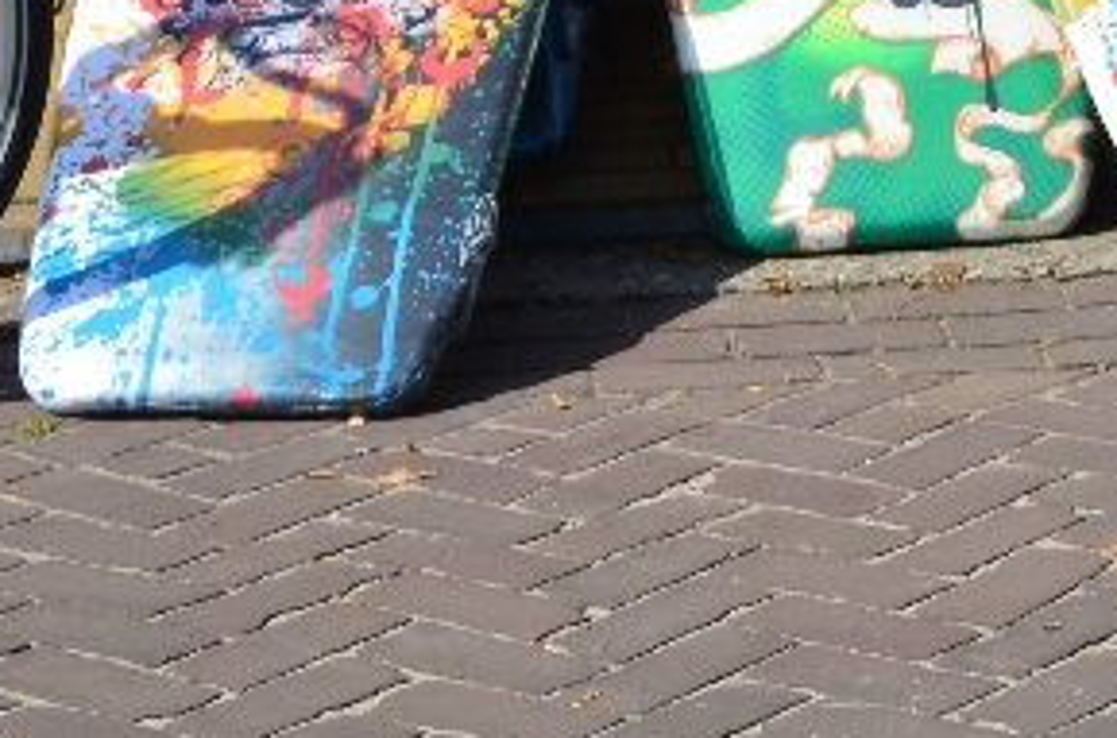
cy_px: -823
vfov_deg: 6.8
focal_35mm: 192
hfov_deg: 10.3
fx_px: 5941
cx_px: 1732
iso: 110
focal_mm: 30
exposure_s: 1/125
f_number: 11
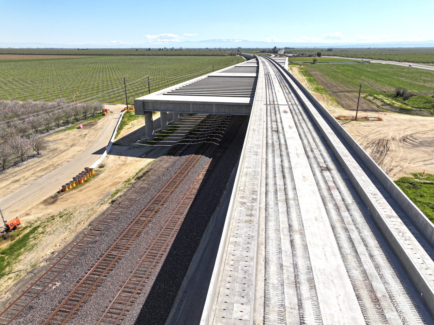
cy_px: 162
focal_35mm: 24
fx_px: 301
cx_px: 217
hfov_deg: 71.6
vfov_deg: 56.8
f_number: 2.8
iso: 110
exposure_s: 1/2500
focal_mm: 12.29
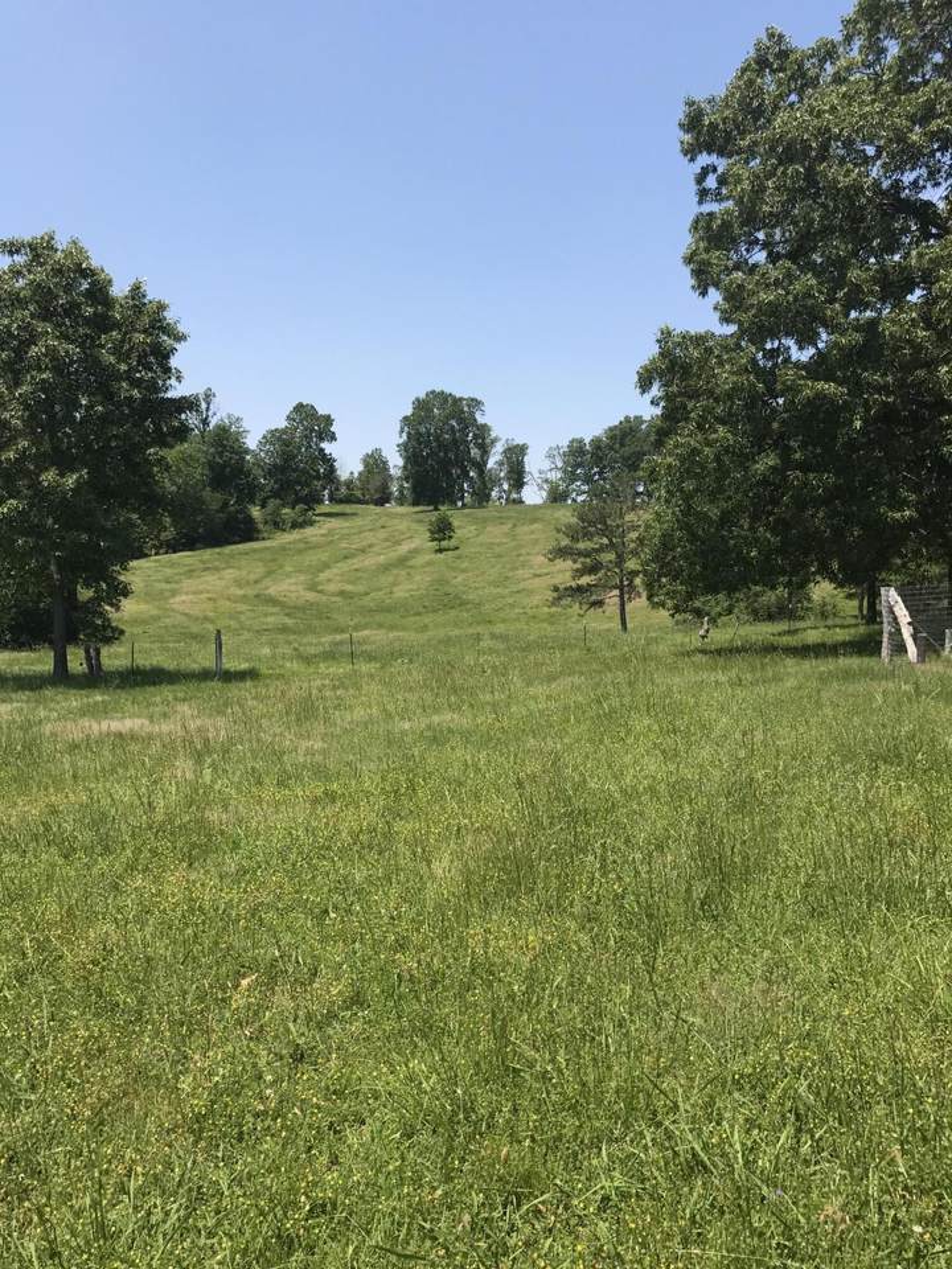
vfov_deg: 63.4
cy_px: 634
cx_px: 476
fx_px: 1027
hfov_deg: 49.7
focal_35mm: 28
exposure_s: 1/1953
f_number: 1.8
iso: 20
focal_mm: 3.99
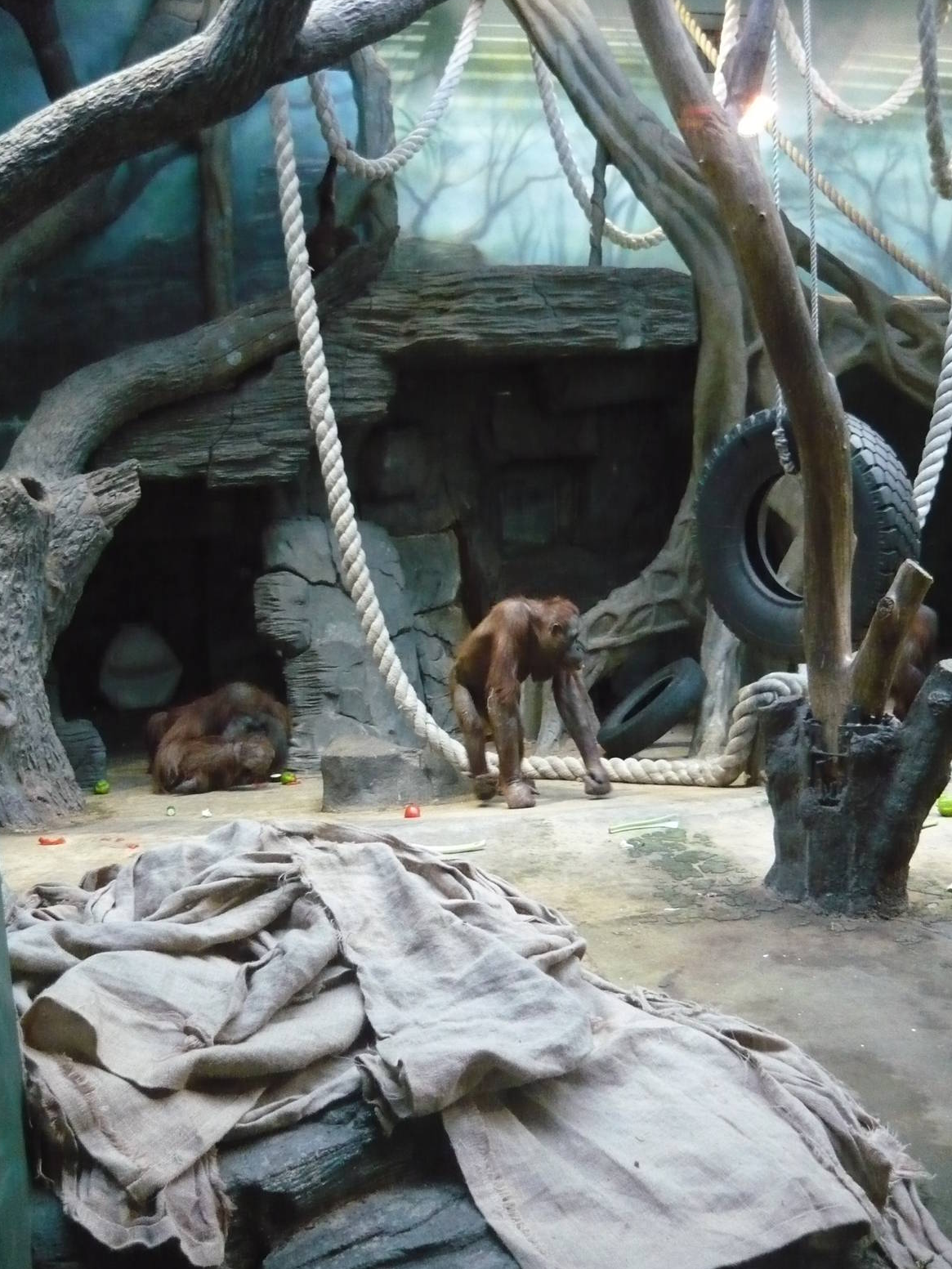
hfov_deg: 41.8
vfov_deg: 54.0
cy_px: 633
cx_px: 482
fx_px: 1247
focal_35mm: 34
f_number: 2.8
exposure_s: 1/20
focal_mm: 5.5
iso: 800
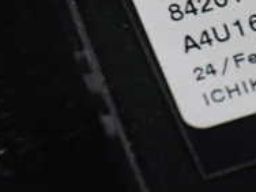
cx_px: 271
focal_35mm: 96
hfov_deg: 19.7
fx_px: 710
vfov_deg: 14.4
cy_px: -98
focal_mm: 5.4
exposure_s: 1/60
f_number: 2.3
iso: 800
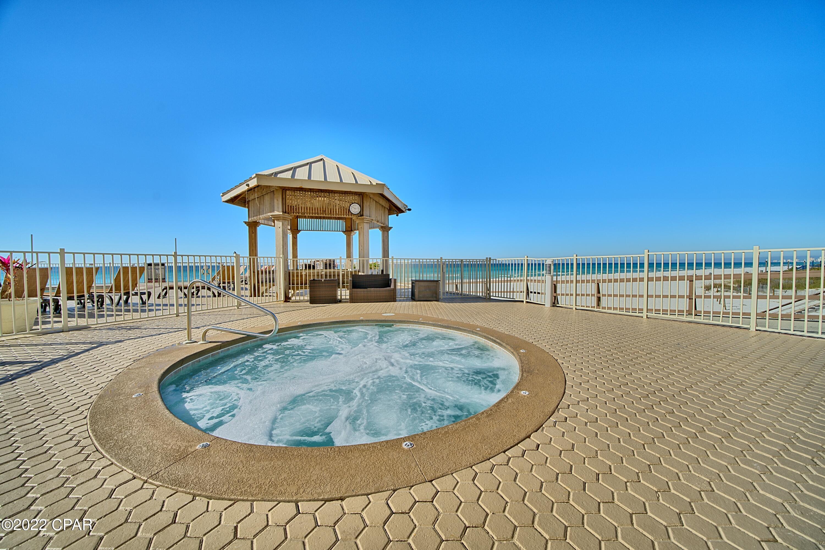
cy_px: 275
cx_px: 412
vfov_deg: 90.0
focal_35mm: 12
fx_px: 275
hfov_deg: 112.6
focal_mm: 12
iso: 100
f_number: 8
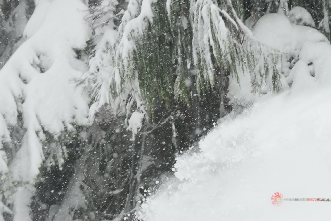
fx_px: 3096
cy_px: 181
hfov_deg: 6.1
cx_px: 441
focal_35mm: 337
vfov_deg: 4.1
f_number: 6.3
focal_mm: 120
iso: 500
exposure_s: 1/640
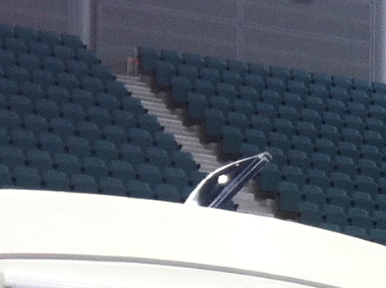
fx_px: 2171
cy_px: 686
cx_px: 769
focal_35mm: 195
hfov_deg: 9.5
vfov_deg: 7.1
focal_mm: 3.85
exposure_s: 1/20
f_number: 2.8
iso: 80
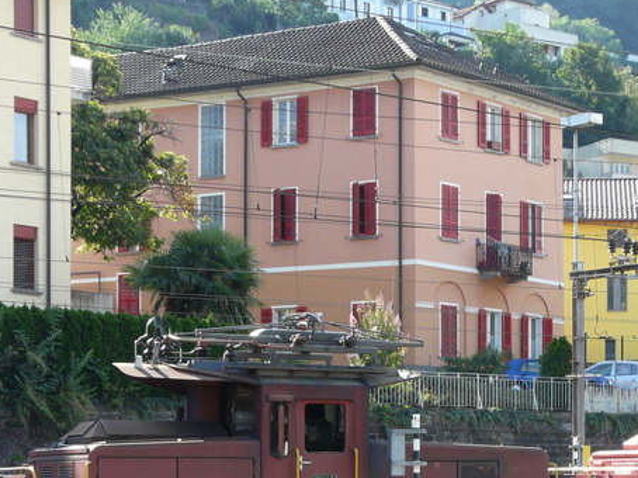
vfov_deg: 15.0
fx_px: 1787
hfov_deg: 20.0
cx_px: 502
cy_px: 477
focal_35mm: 97
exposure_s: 1/160
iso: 125
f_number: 4
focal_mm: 7.2
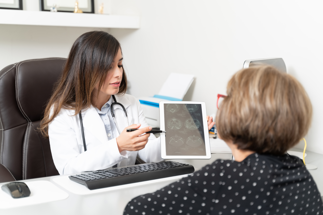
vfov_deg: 25.5
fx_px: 476
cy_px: 108
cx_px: 162
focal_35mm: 53
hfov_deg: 37.5
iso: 100
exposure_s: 1/200
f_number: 2.8
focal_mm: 53
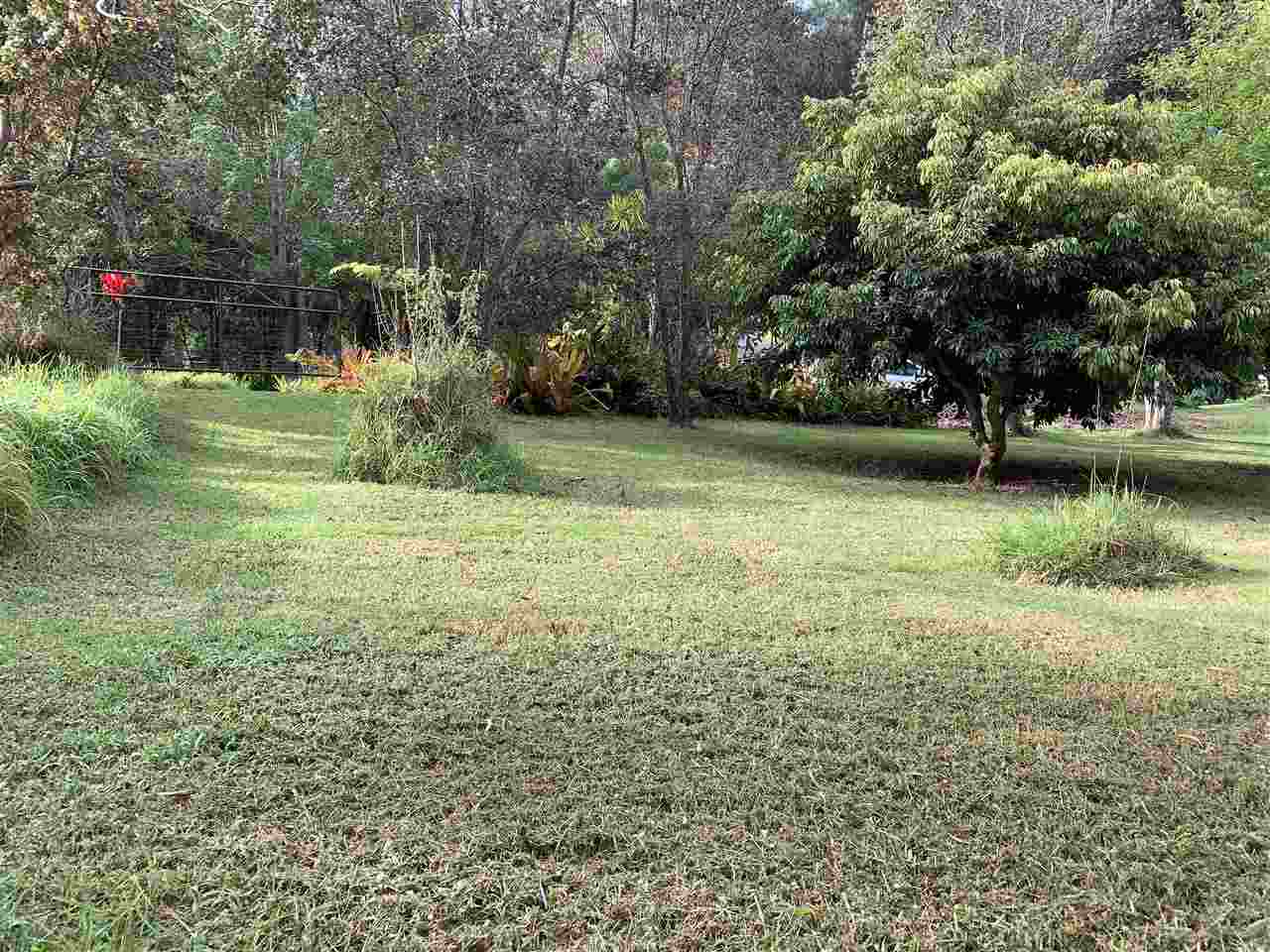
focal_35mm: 26
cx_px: 635
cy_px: 476
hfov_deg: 67.3
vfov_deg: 53.1
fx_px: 954
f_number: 1.8
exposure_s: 1/193
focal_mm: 4.25
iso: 25
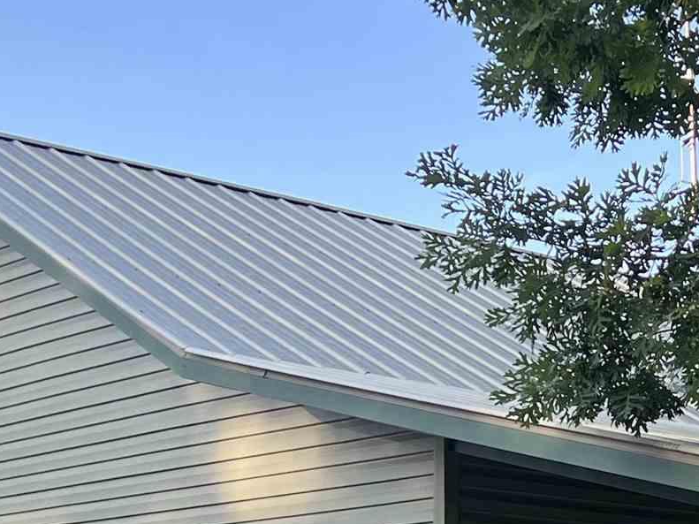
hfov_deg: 19.0
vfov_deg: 14.1
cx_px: 674
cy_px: 649
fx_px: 2039
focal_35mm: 101
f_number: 1.5
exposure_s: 1/458
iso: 50
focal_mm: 5.7
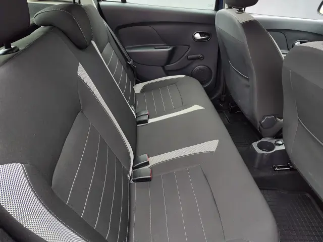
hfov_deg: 73.9
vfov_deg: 58.9
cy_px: 121
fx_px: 215
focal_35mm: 23
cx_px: 162
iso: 369
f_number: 1.8
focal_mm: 5.56
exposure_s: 1/50
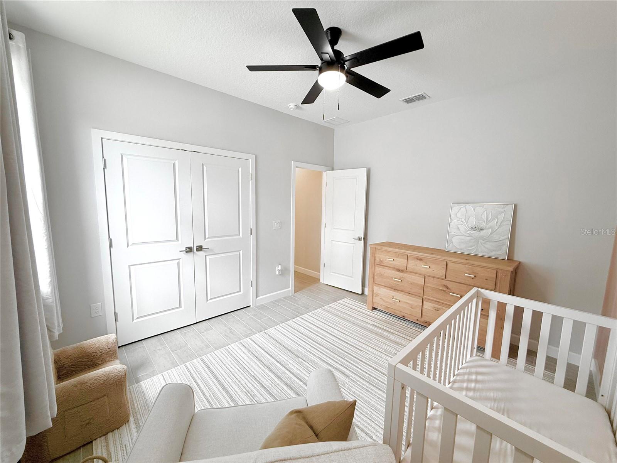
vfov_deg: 85.7
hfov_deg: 102.1
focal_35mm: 14
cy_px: 232
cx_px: 308
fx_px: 250
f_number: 2.2
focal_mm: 2.22
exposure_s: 1/120
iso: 100
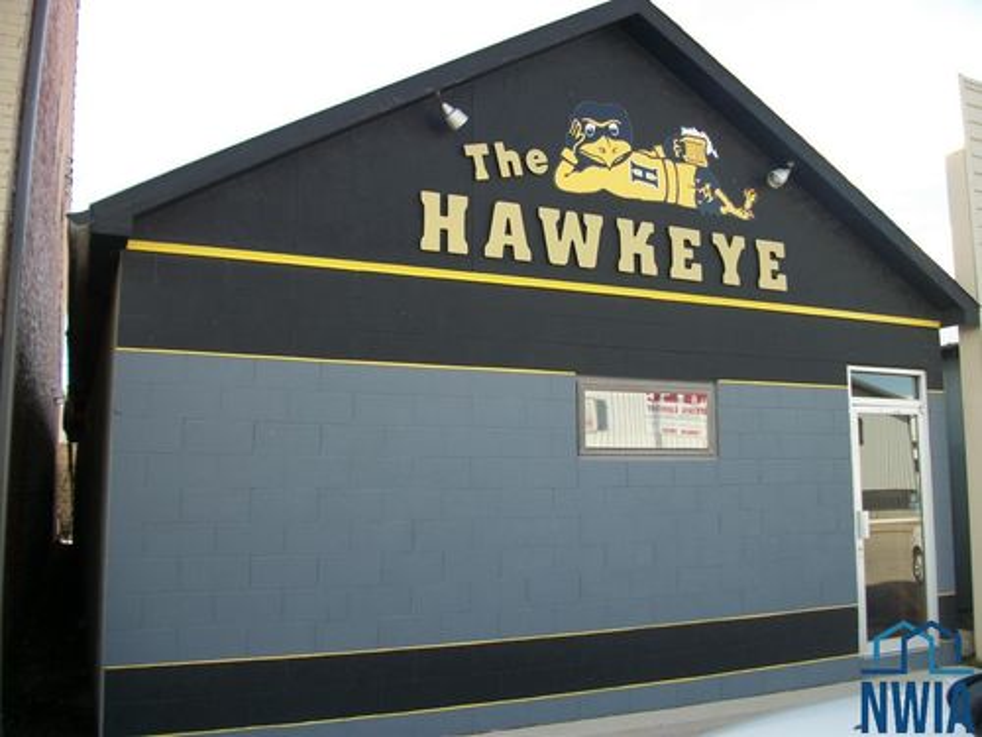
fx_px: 908
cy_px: 368
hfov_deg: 56.8
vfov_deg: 44.2
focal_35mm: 32
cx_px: 491
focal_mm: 5.7
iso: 80
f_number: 2.9
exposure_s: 1/250
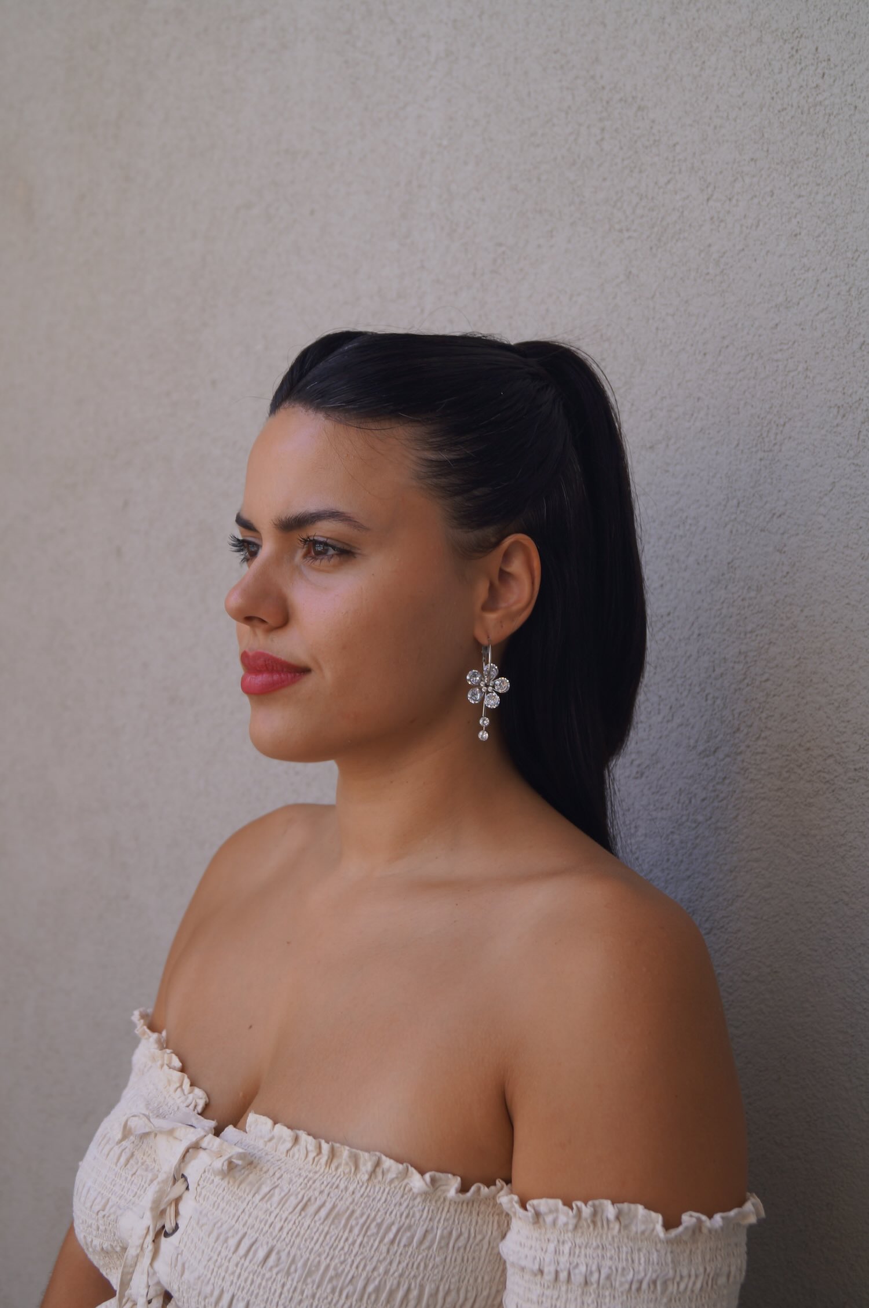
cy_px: 654
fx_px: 1633
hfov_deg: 29.8
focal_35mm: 45
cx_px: 434
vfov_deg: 43.6
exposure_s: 1/160
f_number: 4.5
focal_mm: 30
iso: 100
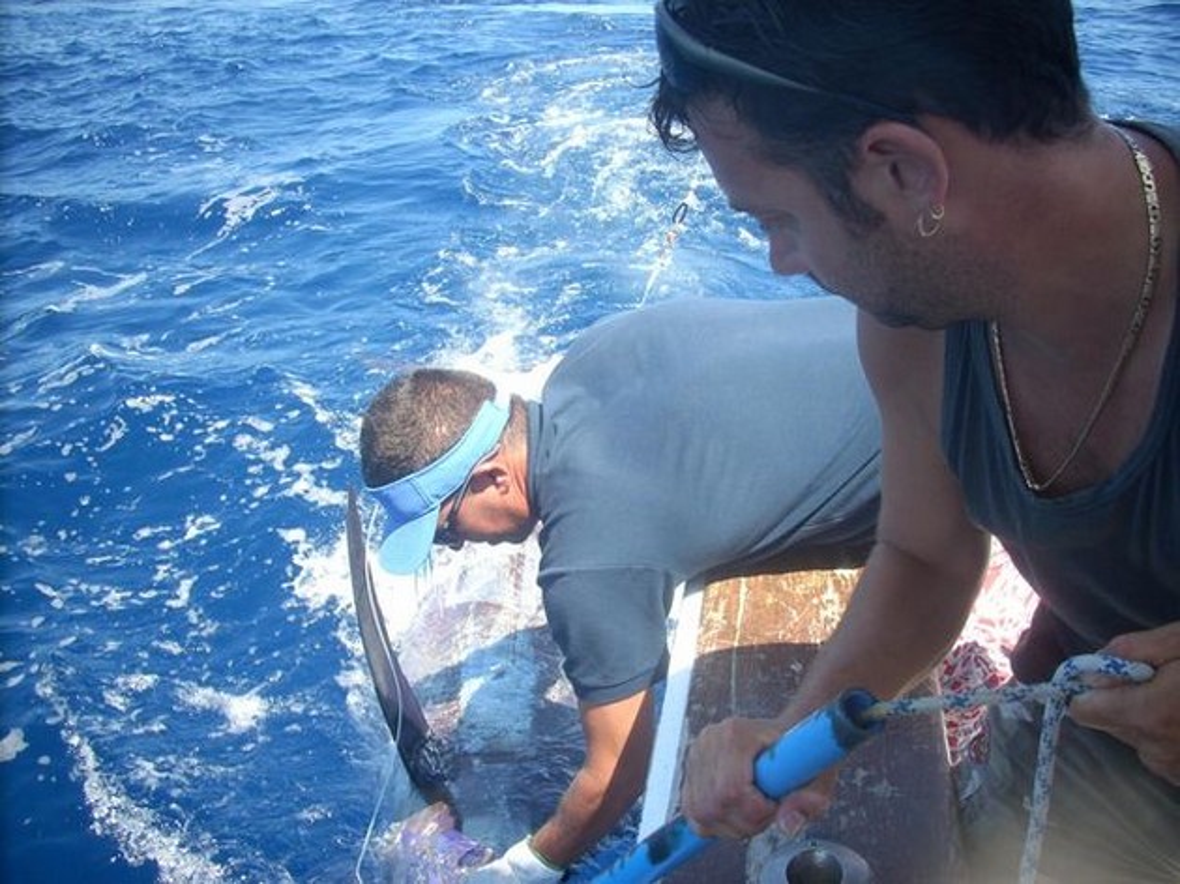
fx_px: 1261
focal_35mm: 37
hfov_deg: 50.2
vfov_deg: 38.6
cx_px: 590
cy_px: 442
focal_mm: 6.2
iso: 64
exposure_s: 1/250
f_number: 2.8
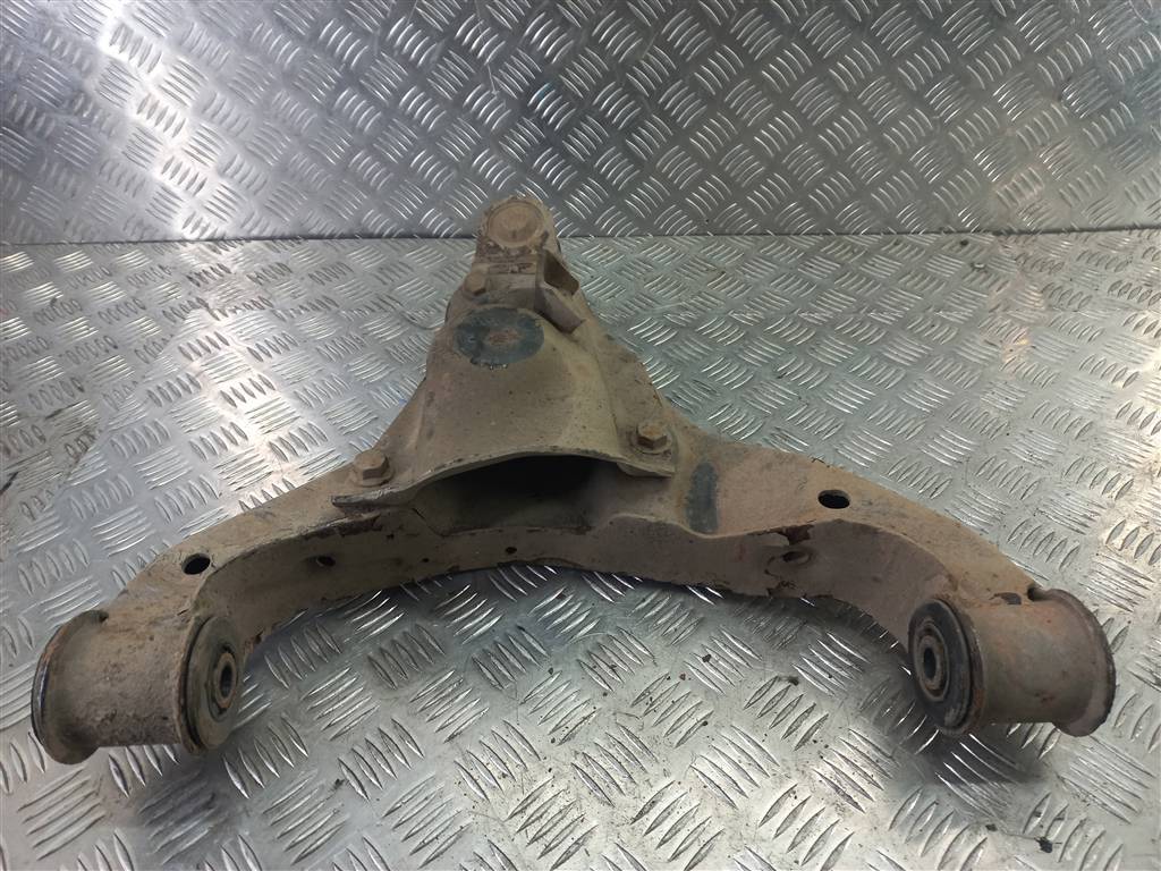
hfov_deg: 69.4
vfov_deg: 54.9
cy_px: 436
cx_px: 580
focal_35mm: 25
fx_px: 838
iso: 64
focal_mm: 4.6
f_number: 1.8
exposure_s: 1/50
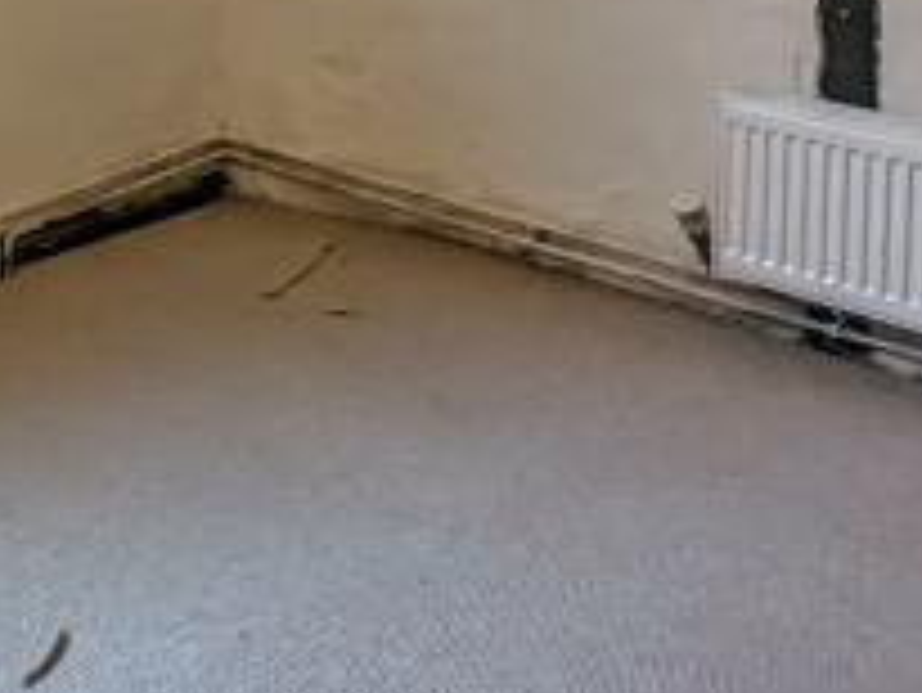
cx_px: -157
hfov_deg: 22.6
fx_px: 2132
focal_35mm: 80
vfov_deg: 17.1
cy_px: -277
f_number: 2.2
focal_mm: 2.35
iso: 78
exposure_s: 1/25
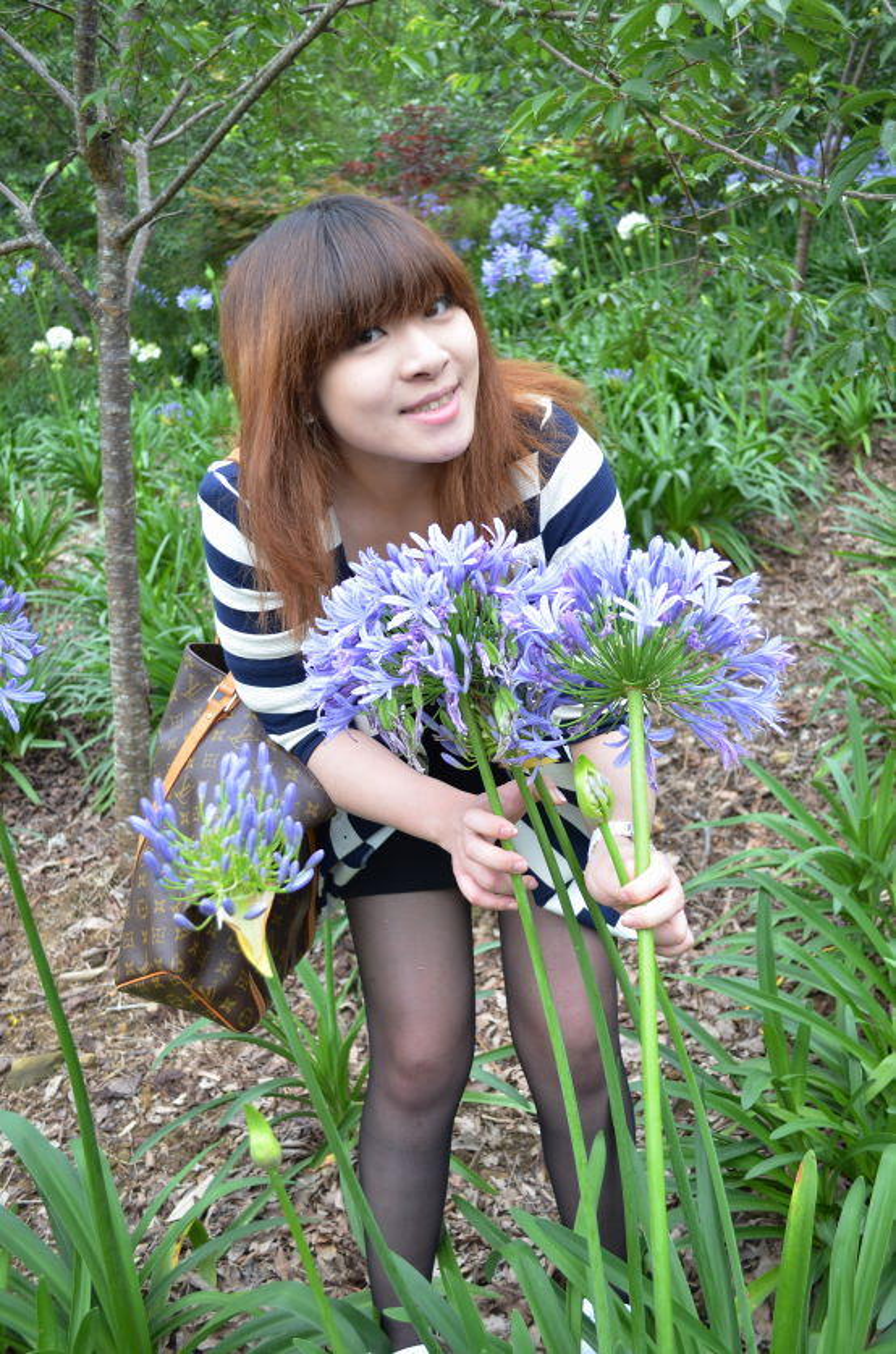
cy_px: 677
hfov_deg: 36.7
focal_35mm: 36
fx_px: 1351
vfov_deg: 53.2
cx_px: 448
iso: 200
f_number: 4
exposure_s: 1/125
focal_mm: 24
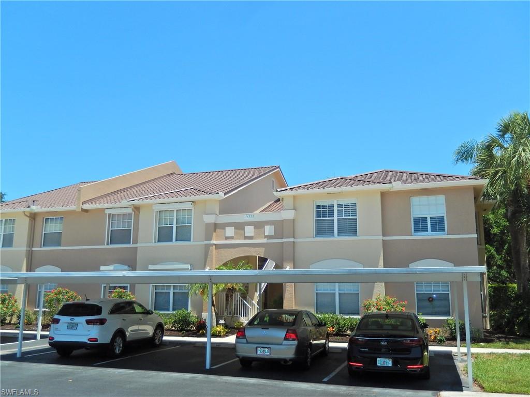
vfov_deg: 44.2
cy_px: 198
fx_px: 490
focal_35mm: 32
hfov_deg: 56.8
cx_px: 265
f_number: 3.8
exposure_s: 1/1250
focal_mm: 5.7
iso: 125
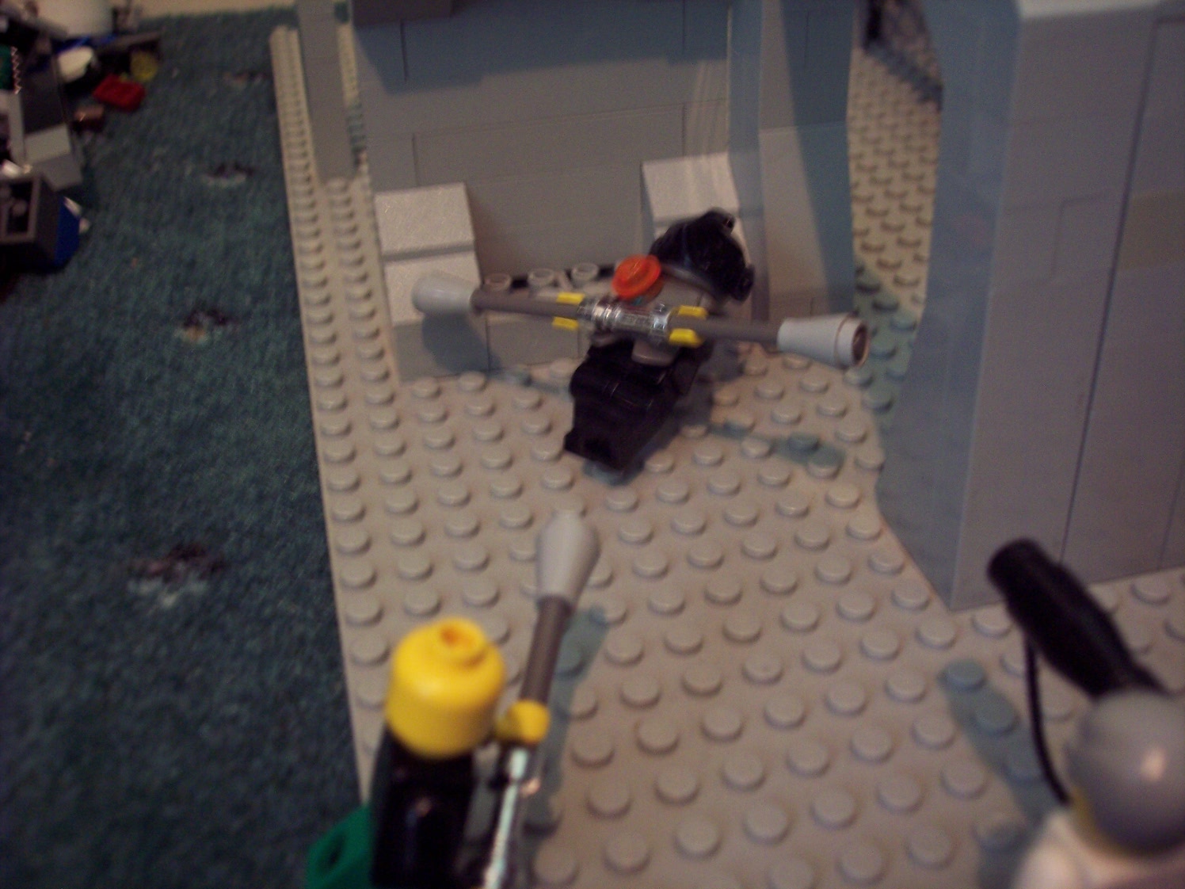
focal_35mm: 39
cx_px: 592
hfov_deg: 47.9
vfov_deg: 36.8
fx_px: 1335
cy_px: 444
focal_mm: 8
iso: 200
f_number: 3.4
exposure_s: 1/4
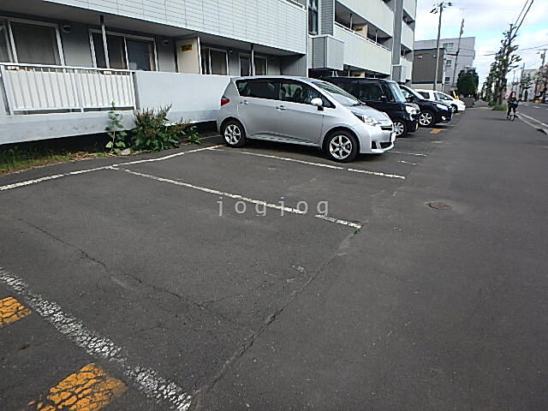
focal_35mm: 21
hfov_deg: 79.0
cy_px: 206
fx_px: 332
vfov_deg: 63.4
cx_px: 274
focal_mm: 3.7
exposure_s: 1/400
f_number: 3.5
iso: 125
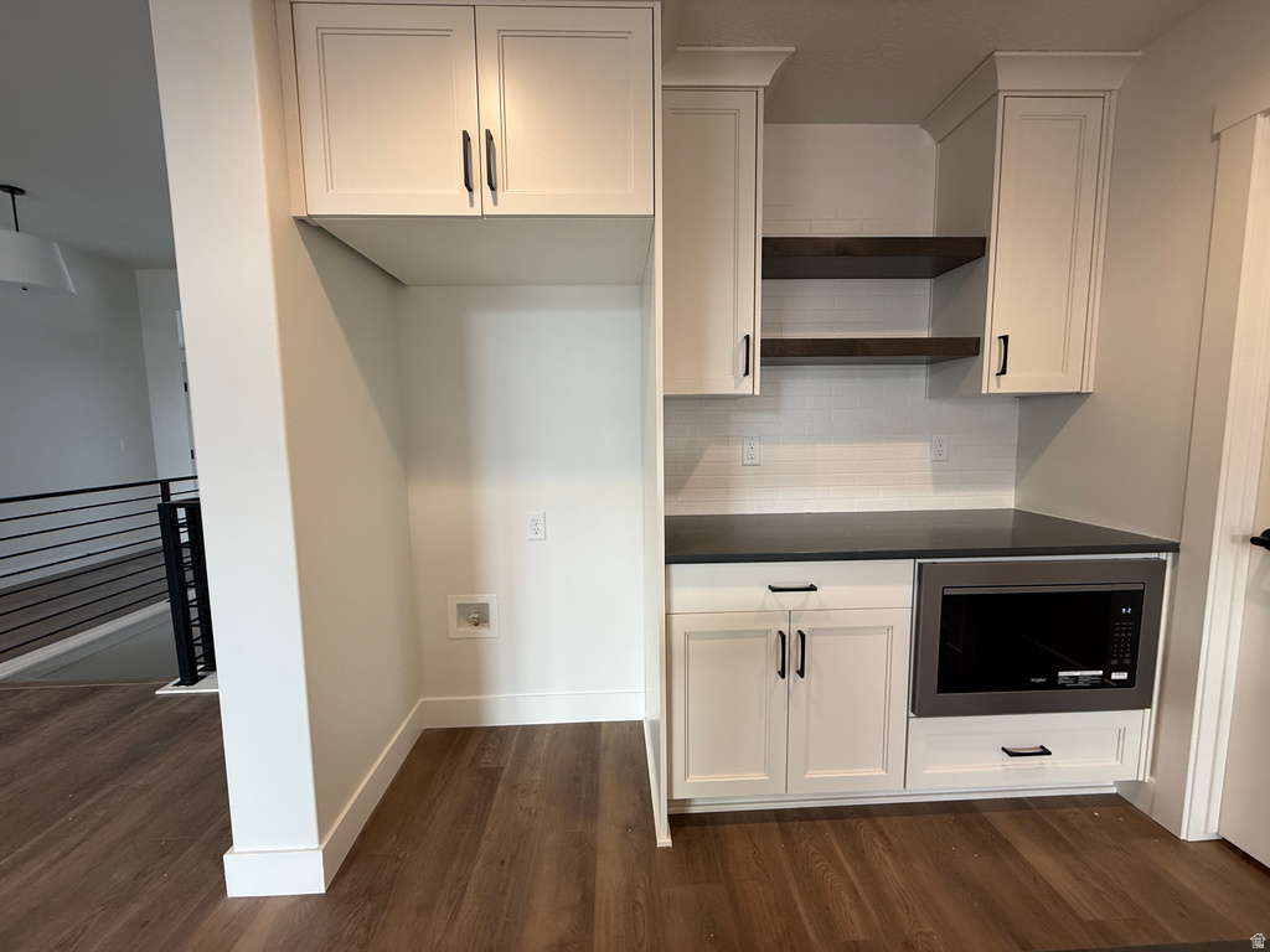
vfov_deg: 85.7
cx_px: 635
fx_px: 514
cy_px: 476
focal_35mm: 14
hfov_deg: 102.1
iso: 125
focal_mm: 2.22
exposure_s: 1/120
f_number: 2.2
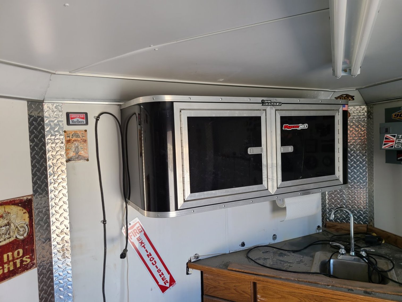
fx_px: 302
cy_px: 151
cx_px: 201
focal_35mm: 26
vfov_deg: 53.1
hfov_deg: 67.3
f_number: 1.8
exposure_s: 1/119
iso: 40
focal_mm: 5.4
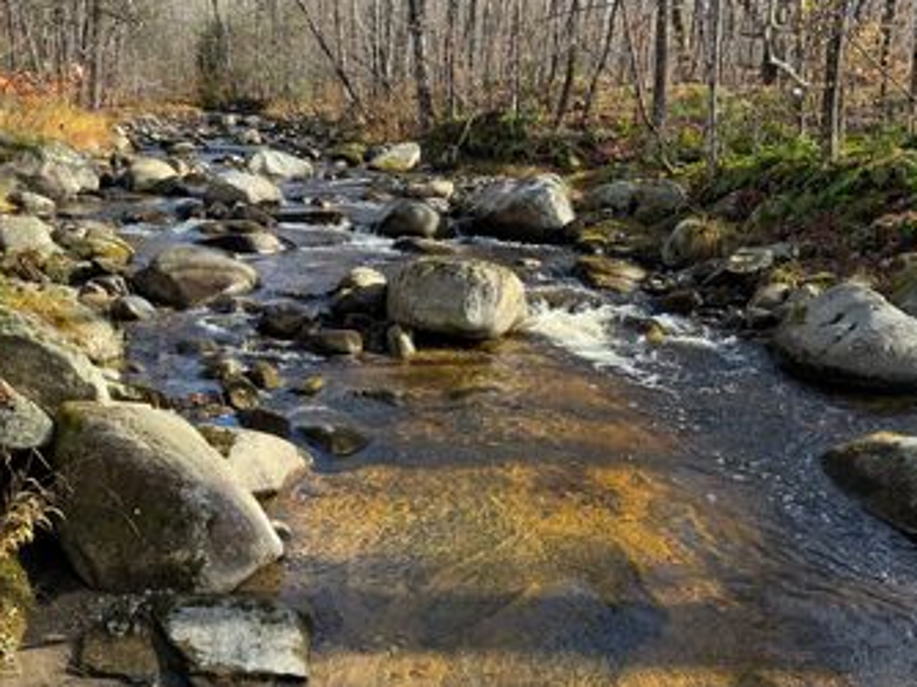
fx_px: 821
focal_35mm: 31
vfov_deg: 45.4
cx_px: 474
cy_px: 348
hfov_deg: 58.4
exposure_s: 1/477
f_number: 1.78
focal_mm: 6.76
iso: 80
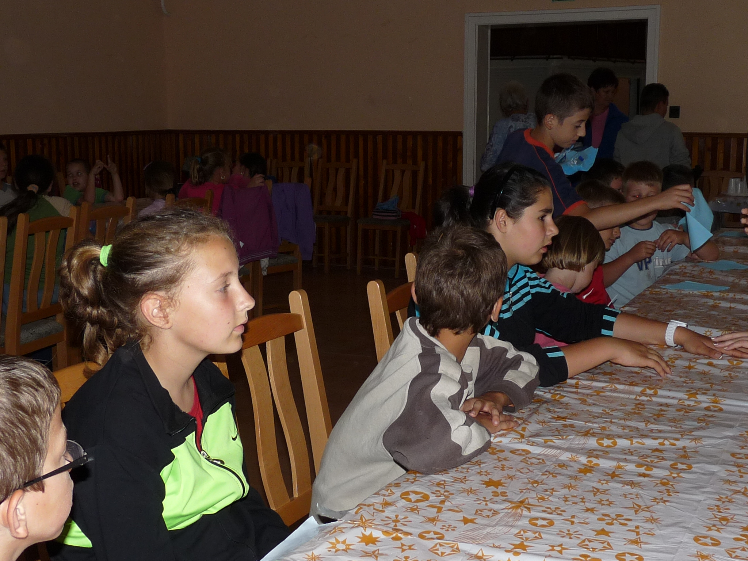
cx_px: 374
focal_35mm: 48
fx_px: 1037
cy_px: 280
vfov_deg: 30.3
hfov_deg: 39.7
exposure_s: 1/60
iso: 100
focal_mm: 4.8
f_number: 2.8
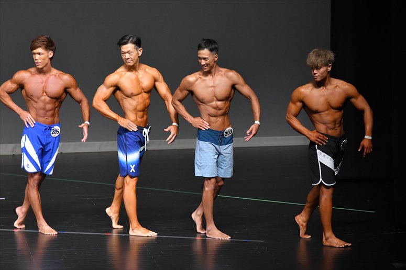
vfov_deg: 5.1
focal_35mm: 270
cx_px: 203
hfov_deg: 7.6
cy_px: 135
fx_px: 3044
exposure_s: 1/400
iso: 5000
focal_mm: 180
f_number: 5.6
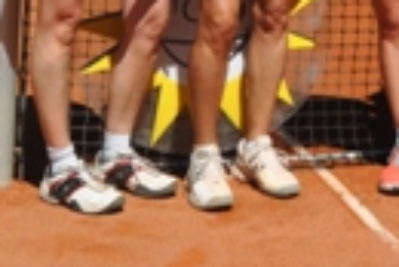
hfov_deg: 16.2
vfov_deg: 10.5
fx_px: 1376
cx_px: 390
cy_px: -181
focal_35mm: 124
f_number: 8
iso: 400
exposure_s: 1/2000
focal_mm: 24
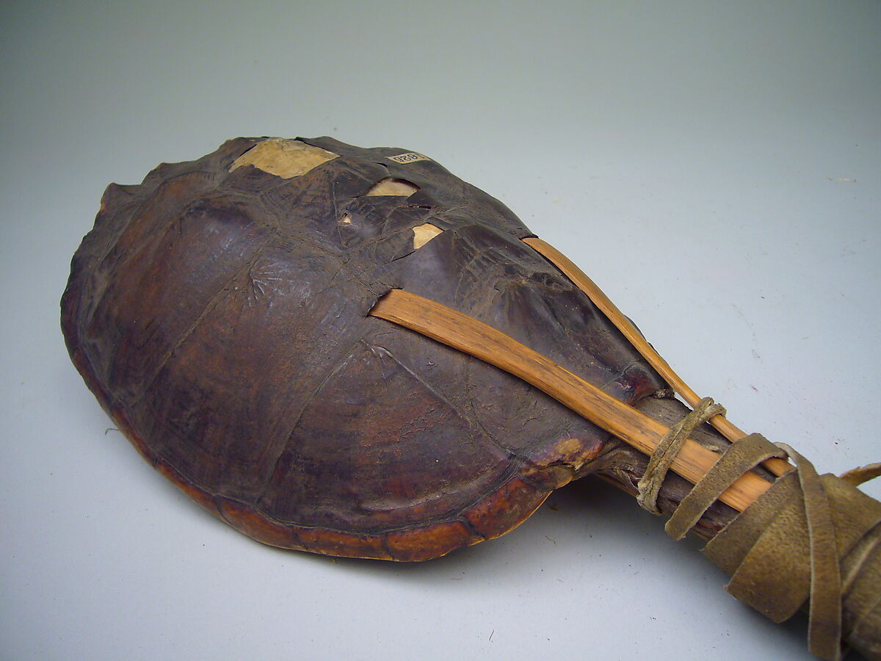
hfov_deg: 63.4
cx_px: 440
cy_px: 330
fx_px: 713
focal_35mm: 28
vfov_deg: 49.7
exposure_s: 1/40
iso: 80
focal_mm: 4.6
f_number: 2.8
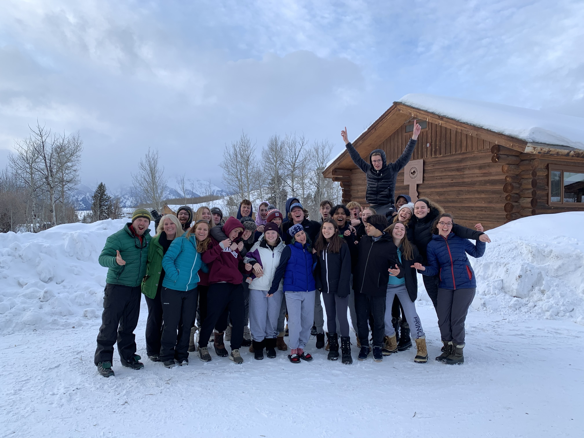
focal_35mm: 26
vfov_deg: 53.1
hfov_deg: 67.3
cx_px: 292
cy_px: 219
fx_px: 439
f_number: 1.8
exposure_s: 1/185
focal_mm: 4.25
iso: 25
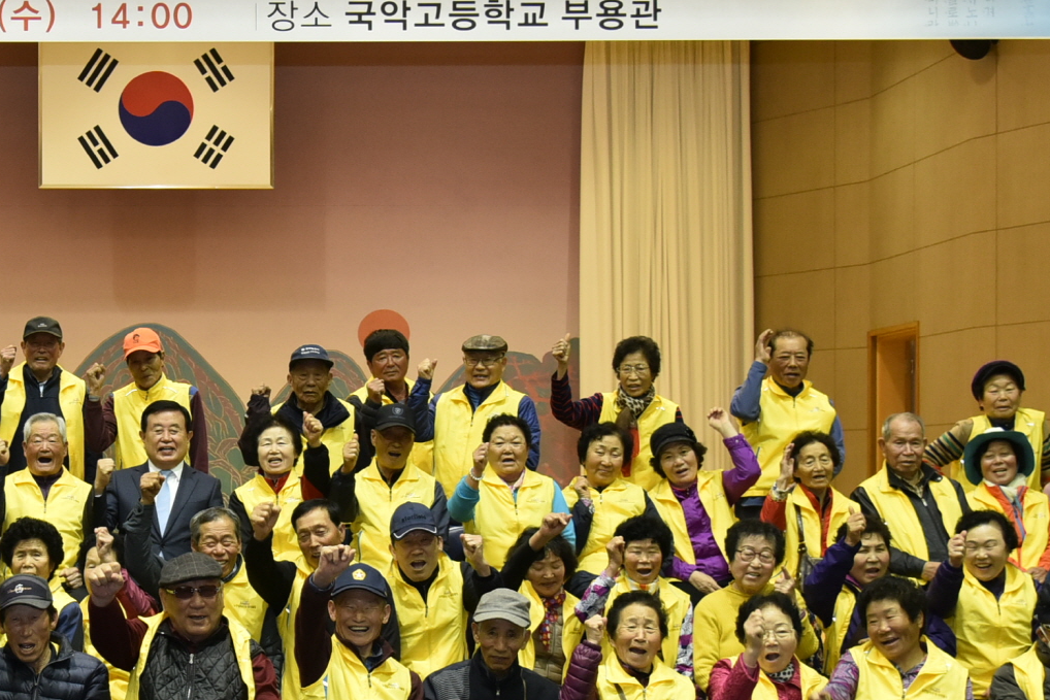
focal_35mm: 66
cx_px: 133
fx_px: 1925
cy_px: 494
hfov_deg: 29.4
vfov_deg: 20.5
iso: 1600
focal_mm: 28
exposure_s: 1/100
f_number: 4
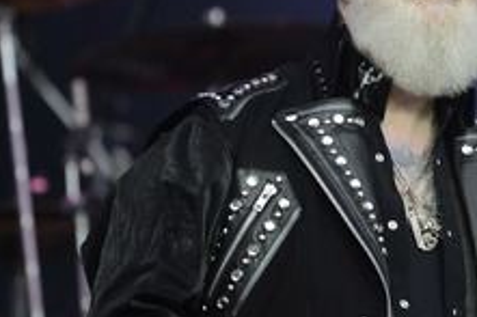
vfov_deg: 3.4
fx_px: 5415
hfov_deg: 5.0
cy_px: 140
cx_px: 413
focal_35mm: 409
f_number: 2.8
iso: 400
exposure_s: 1/800
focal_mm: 200
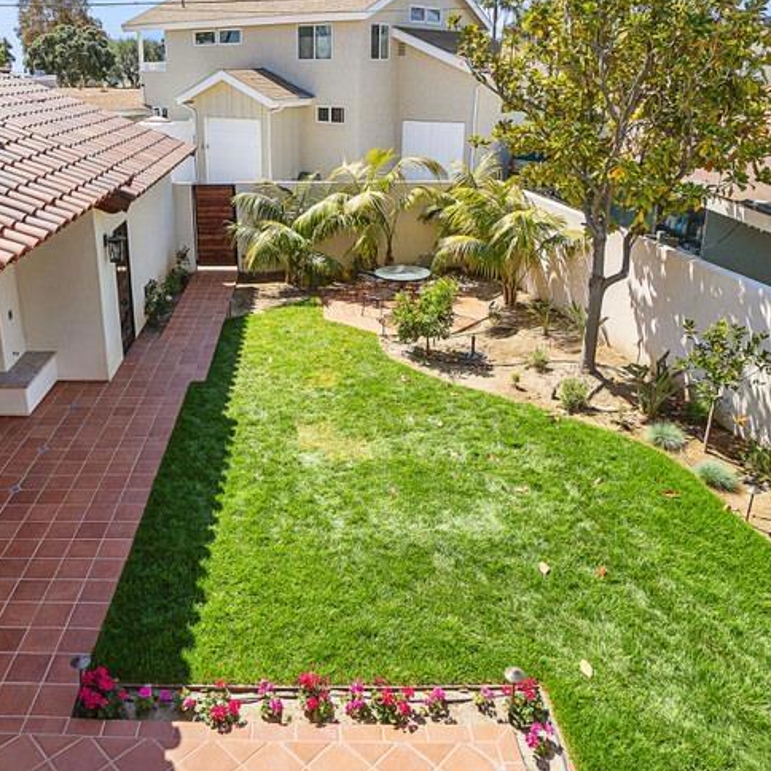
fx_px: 680
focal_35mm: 27
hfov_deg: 58.5
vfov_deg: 58.6
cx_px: 299
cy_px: 310
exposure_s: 1/200
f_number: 7.1
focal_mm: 10
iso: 100
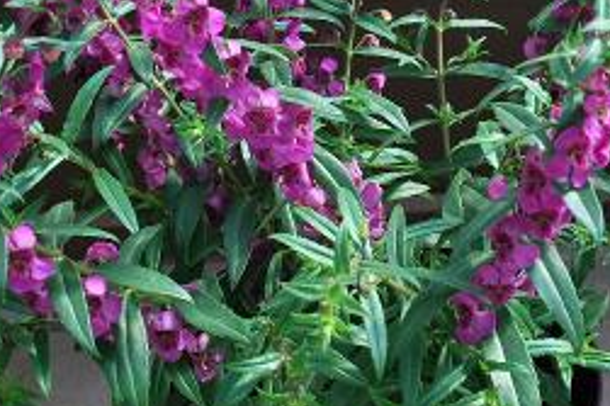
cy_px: 143
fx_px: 1134
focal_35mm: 67
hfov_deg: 29.9
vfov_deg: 20.2
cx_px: 411
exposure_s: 1/60
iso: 160
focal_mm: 28
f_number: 8
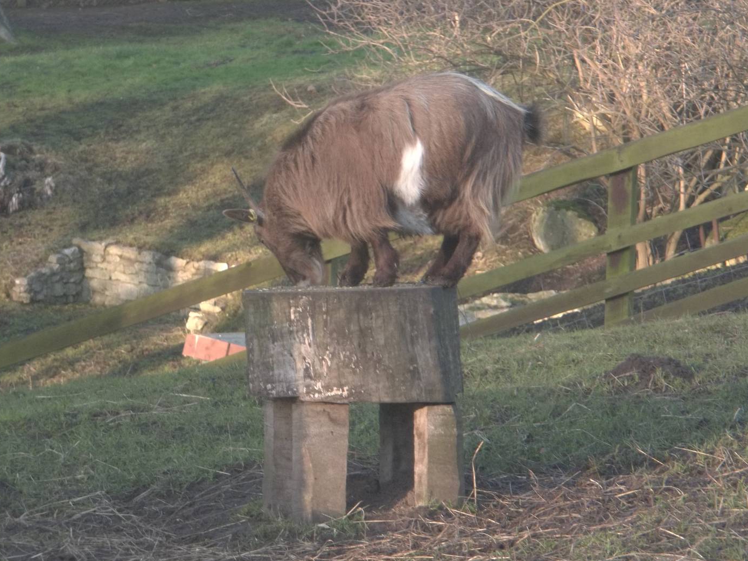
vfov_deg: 7.8
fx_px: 4106
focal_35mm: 190
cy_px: 271
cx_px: 406
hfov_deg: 10.4
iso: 160
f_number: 5.9
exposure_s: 1/40
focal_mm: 29.5
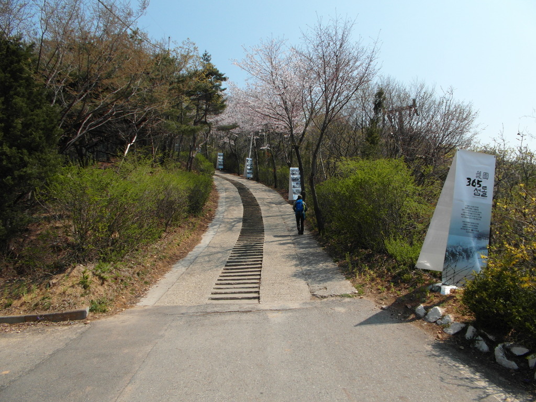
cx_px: 268
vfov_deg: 58.9
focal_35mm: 23
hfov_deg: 73.9
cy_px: 201
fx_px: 356
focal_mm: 4.1
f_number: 4
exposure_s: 1/1000
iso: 100
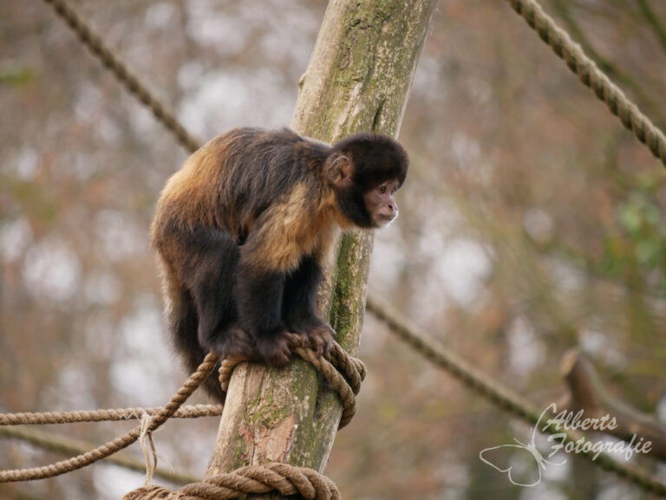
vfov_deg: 2.9
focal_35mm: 516
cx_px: 333
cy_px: 250
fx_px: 9934
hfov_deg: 3.8
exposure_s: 1/250
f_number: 5.4
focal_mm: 258
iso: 800
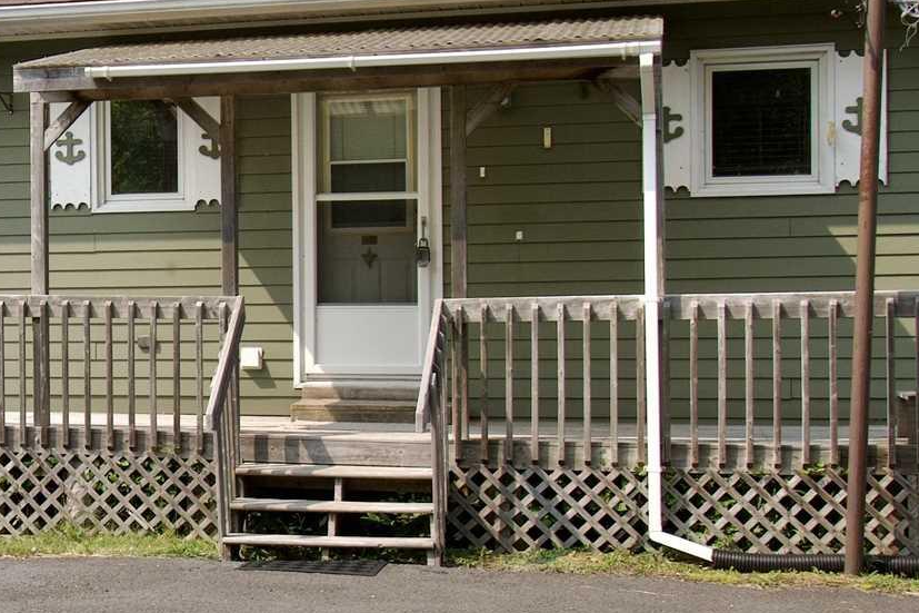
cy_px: 316
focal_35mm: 78
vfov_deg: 17.5
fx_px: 1991
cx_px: -156
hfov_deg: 23.9
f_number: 9
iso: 100
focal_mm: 14
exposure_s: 1/320
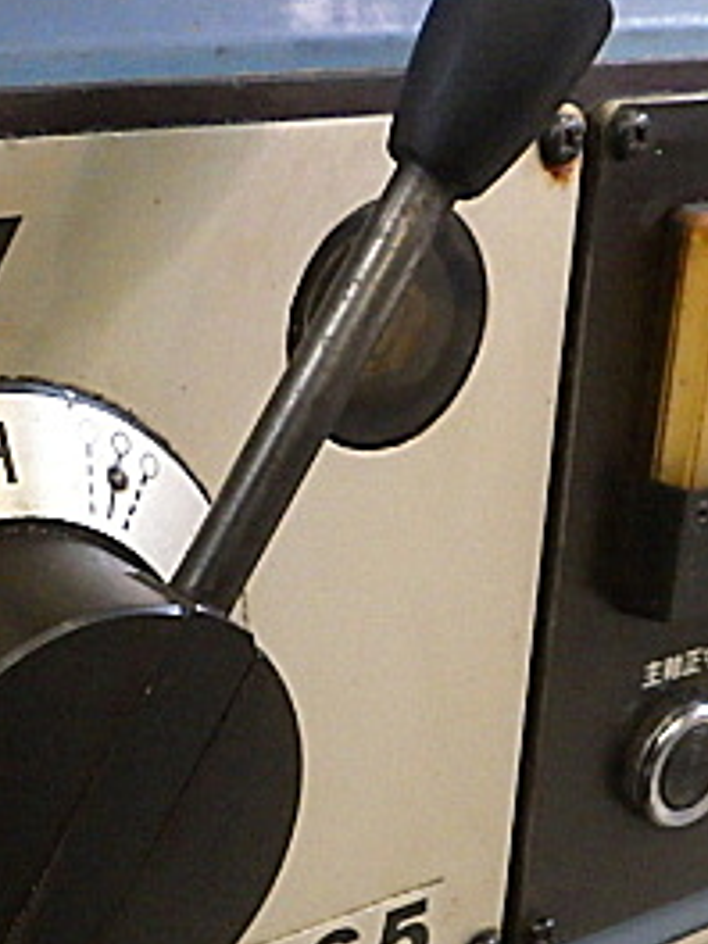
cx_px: 250
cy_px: 633
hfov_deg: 21.6
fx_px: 1854
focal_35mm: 68
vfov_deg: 28.4
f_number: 3.5
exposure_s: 1/45
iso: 1250
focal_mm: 5
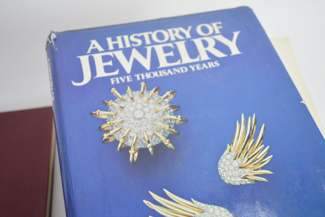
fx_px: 406
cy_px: 108
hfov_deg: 43.6
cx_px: 162
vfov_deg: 29.9
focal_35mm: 45
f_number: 4.5
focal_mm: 30
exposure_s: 1/80
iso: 400
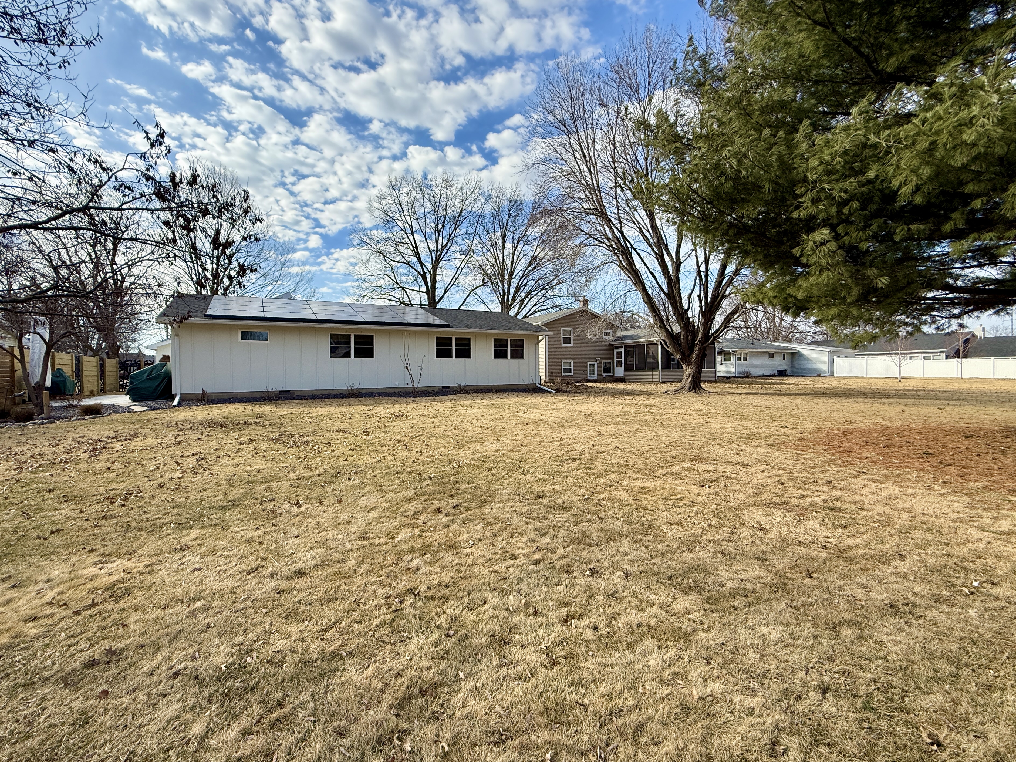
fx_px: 440
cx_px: 474
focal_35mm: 15
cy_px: 376
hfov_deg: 98.0
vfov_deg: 81.7
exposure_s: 1/1431
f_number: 2.2
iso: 50
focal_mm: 2.22
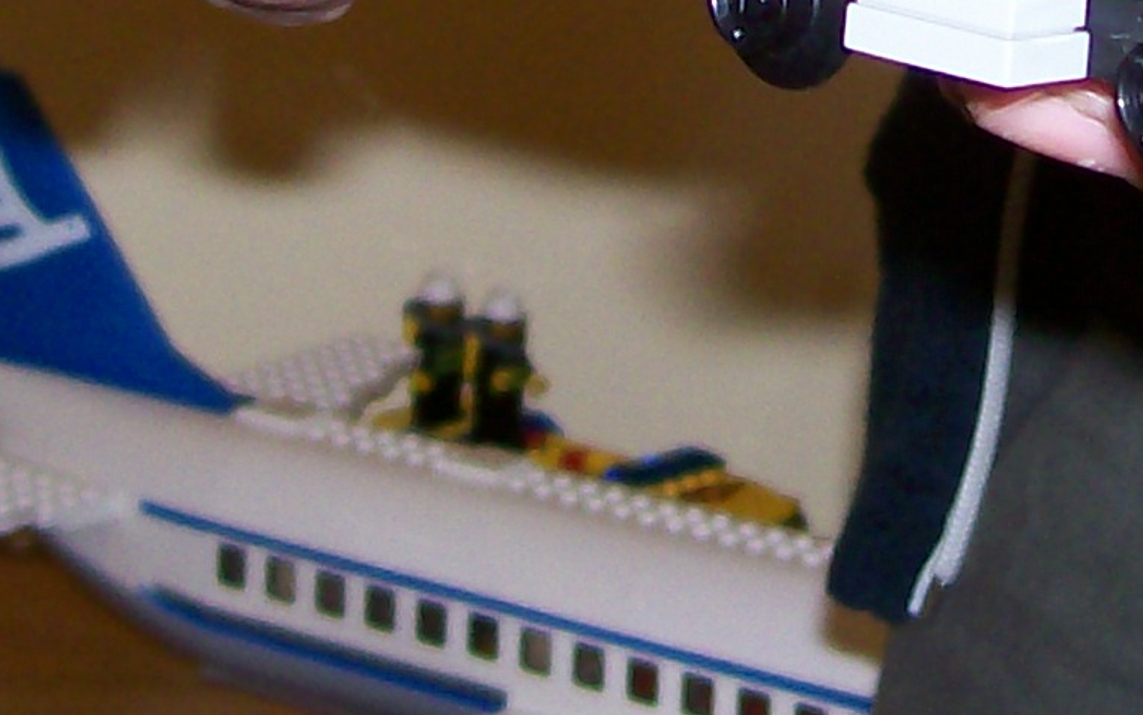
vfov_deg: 8.3
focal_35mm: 154
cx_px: 888
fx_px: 4798
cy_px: -370
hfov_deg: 13.5
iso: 80
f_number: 2.7
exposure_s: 1/64
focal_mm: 6
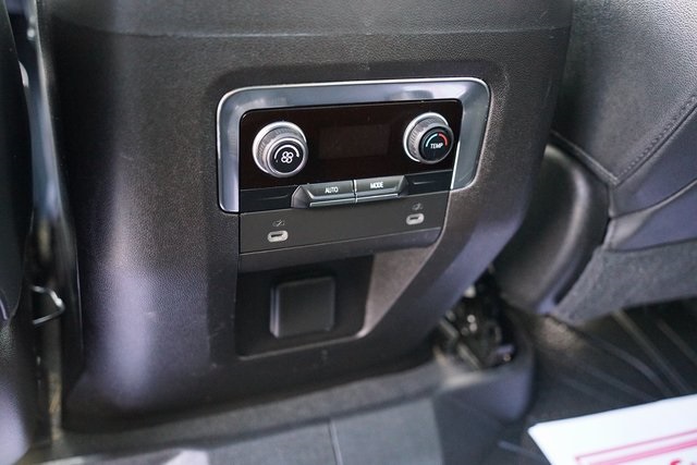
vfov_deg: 37.9
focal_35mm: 35
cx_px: 348
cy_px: 232
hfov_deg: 54.4
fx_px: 678
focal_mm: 35
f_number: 3.2
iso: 5000
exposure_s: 1/160
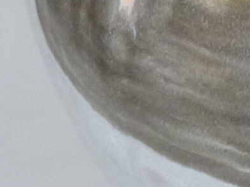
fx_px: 6050
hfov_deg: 2.4
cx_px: 383
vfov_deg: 1.8
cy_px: -89
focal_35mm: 838
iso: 400
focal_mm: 23.1
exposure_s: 1/30
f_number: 2.8
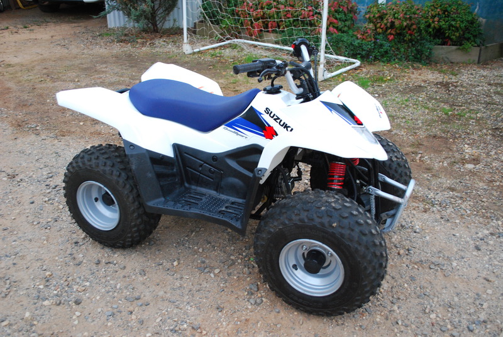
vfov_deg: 40.1
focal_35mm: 33
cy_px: 168
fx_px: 462
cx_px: 252
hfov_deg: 57.2
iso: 800
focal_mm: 22
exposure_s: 1/20
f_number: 4
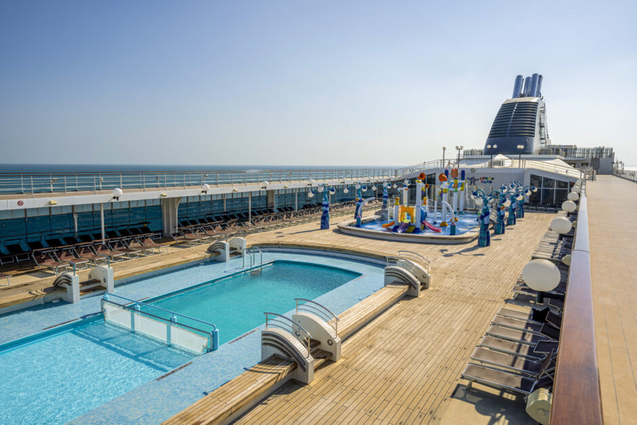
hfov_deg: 73.8
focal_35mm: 24
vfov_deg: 53.1
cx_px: 318
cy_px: 212
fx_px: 425
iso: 200
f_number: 11
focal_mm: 24
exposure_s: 1/250
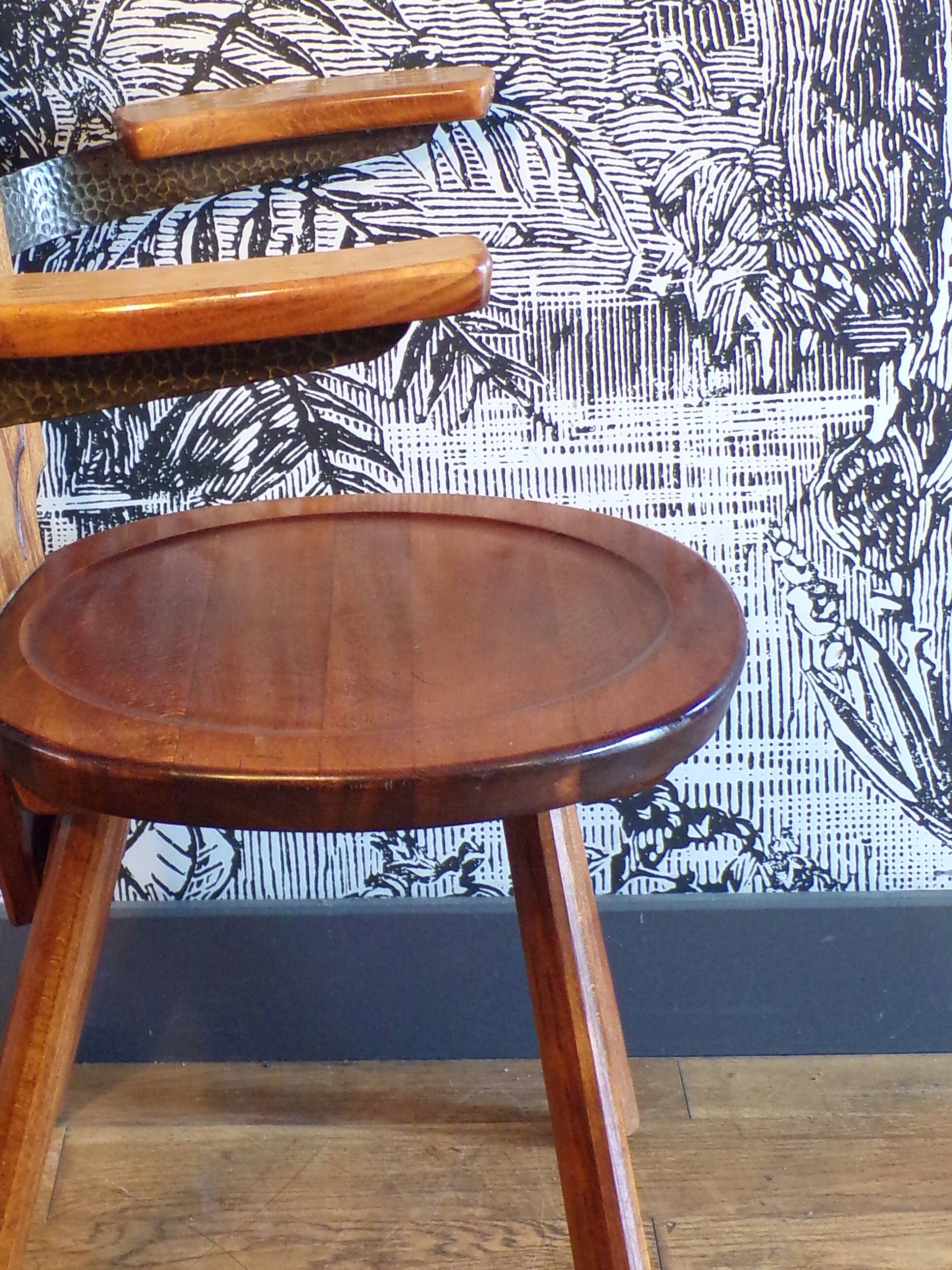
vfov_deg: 29.3
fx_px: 2420
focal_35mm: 66
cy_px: 526
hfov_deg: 22.0
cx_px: 233
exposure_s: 1/17
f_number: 3.3
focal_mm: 6.6
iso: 321
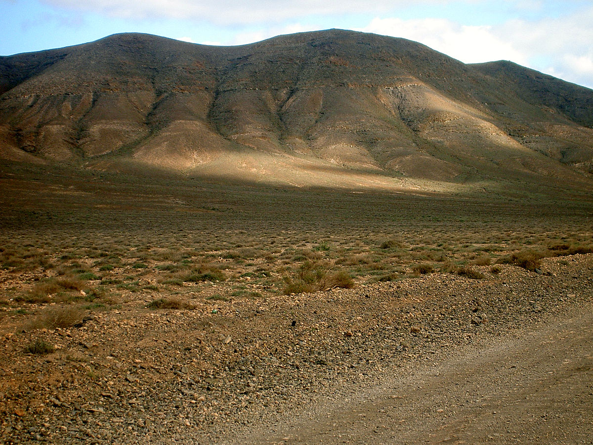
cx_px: 296
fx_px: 1747
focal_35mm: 102
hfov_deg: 19.3
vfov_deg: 14.5
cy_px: 222
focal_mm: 16.8
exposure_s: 1/160
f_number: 4.9
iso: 50
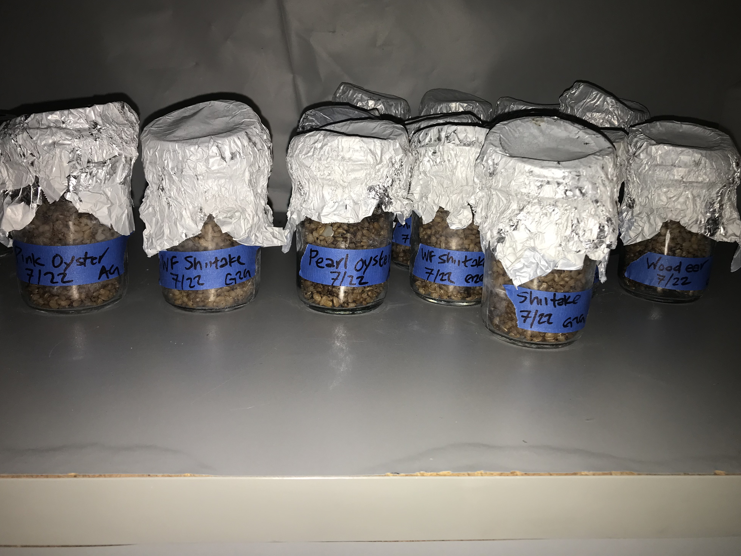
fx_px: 621
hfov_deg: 61.7
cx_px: 370
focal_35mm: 29
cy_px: 268
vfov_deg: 48.2
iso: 20
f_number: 1.8
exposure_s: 1/64
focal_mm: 3.99
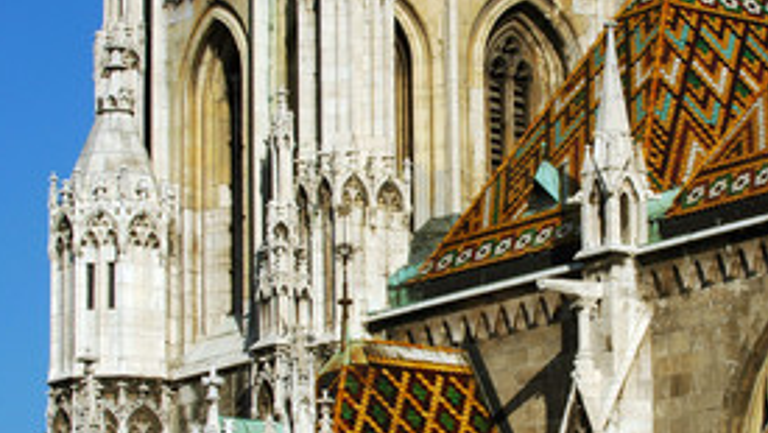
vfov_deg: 7.2
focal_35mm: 168
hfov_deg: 12.8
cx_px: 526
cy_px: 226
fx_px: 3423
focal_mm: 70
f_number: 14
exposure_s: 1/250
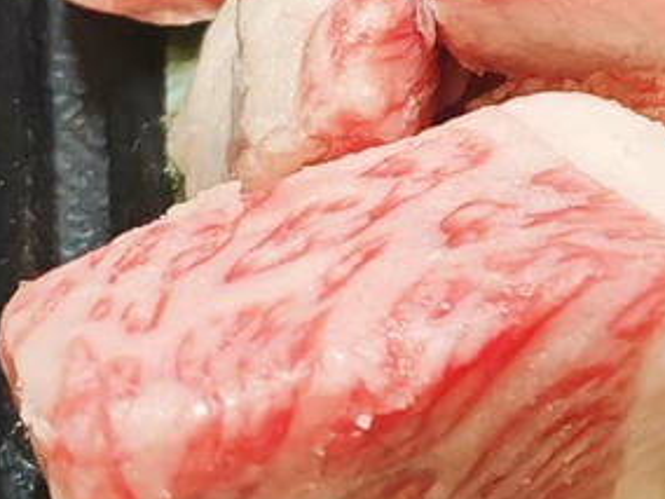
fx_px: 3170
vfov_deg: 8.9
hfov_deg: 11.5
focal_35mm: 165
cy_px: -105
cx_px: 965
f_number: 2.8
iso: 1600
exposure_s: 1/420
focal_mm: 8.72
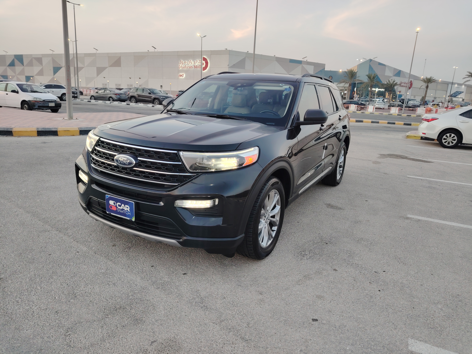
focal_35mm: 24
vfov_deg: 56.8
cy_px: 177
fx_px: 327
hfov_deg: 71.6
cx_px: 236
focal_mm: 5.25
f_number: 1.75
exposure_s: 1/100
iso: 638
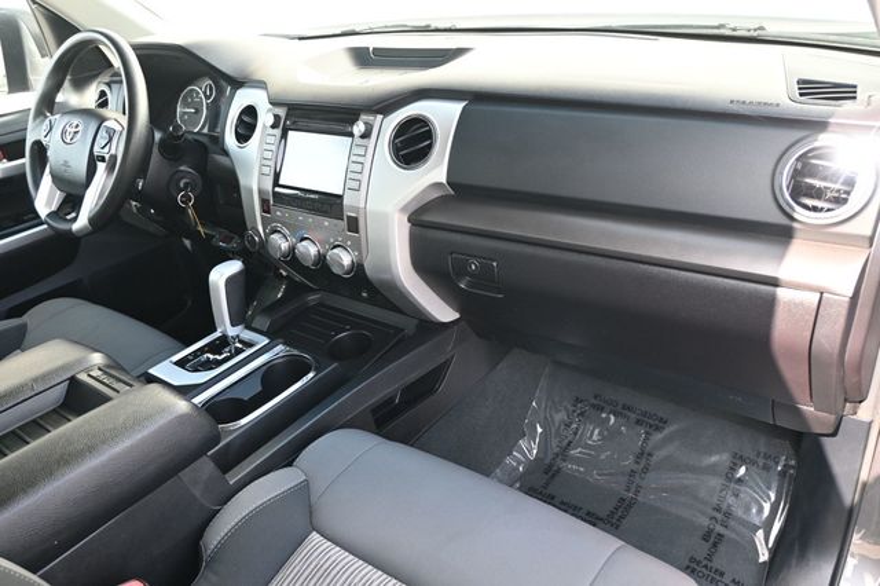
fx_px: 715
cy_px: 293
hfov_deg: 63.2
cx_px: 440
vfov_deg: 44.6
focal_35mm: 29
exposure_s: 1/125
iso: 500
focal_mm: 19.5
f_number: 3.8
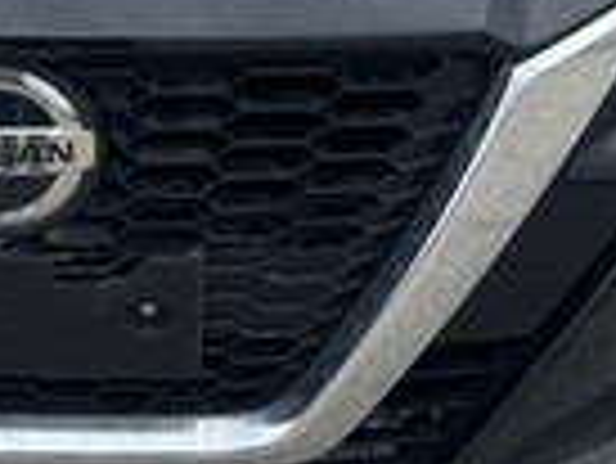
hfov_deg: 17.2
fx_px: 1995
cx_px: 18
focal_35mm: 112
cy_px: -320
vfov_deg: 12.3
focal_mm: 6.76
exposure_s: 1/1339
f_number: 1.78
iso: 80
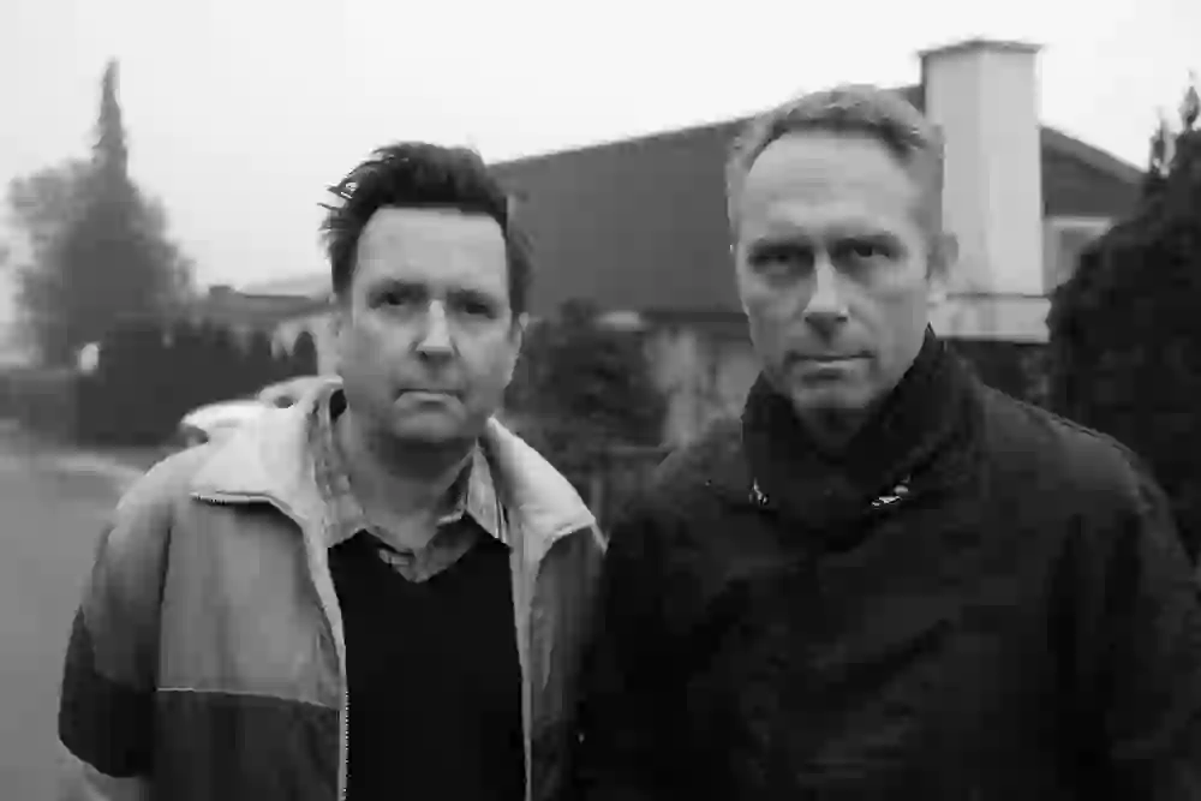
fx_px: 1168
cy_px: 400
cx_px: 600
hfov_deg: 54.4
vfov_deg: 37.9
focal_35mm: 35
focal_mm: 23.3
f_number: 3.6
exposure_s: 1/480
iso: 160
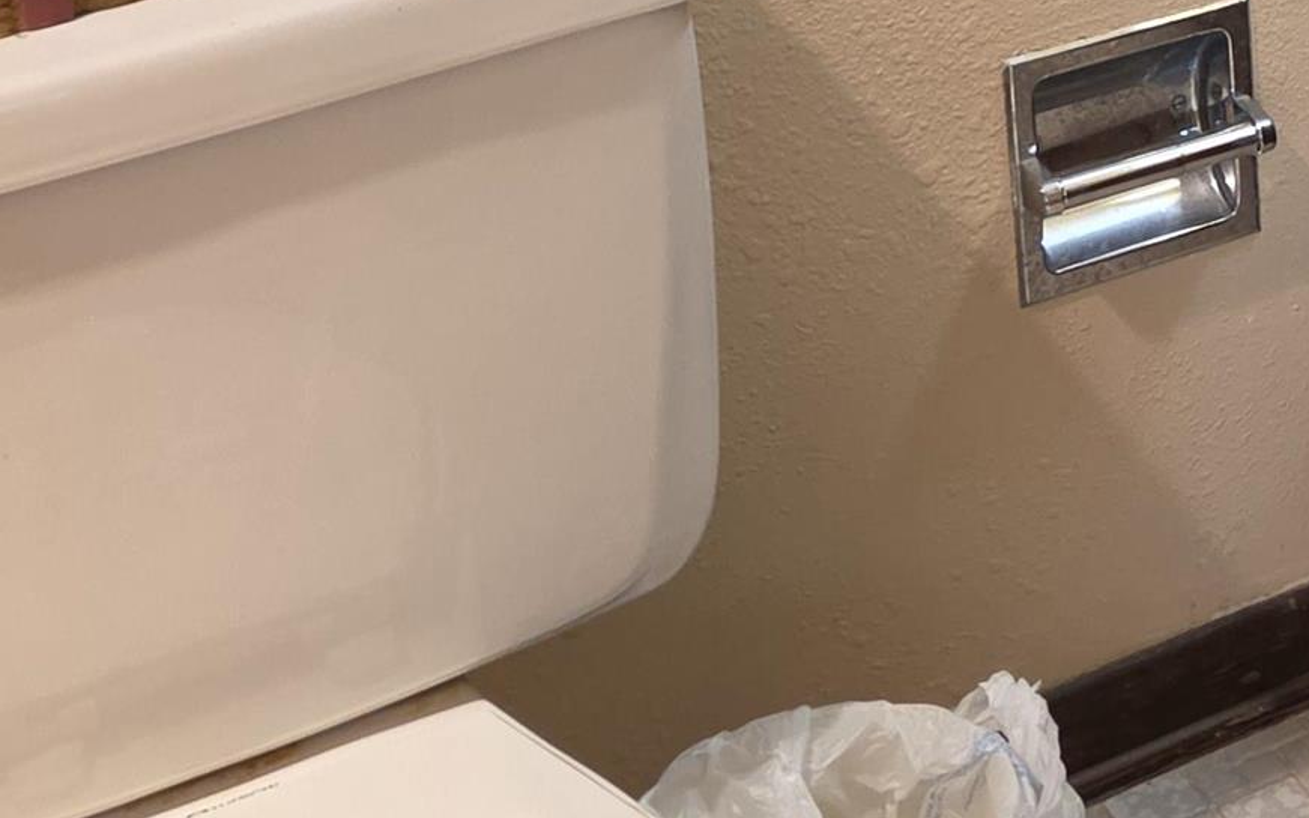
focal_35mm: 86
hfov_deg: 21.7
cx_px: 1707
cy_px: -502
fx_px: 3067
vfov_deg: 14.0
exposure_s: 1/120
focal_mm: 5.4
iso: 250
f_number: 1.8
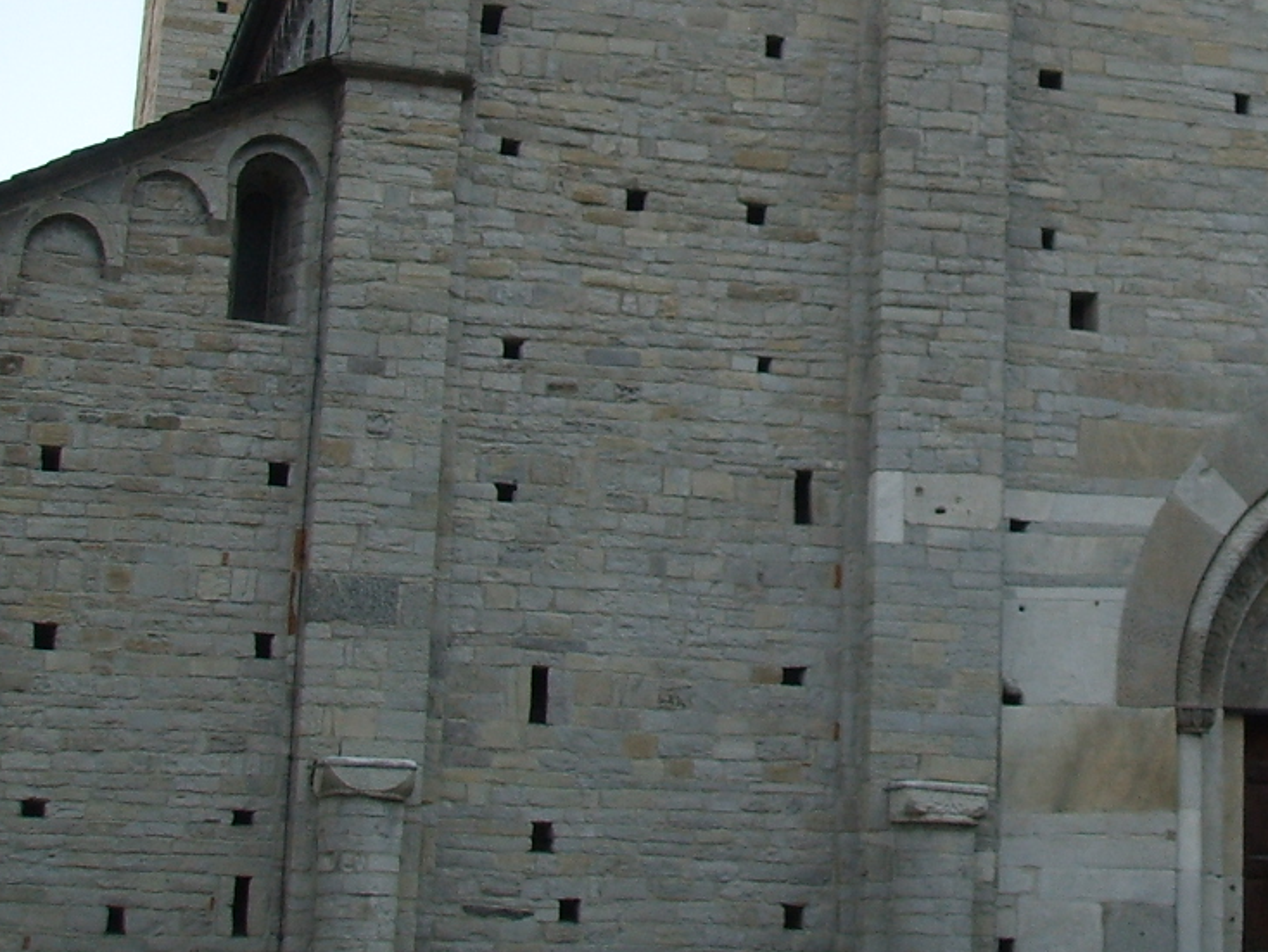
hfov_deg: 22.4
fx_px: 3115
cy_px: 136
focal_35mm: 85
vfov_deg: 17.2
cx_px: 1163
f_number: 3.5
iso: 50
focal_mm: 6.6
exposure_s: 1/180
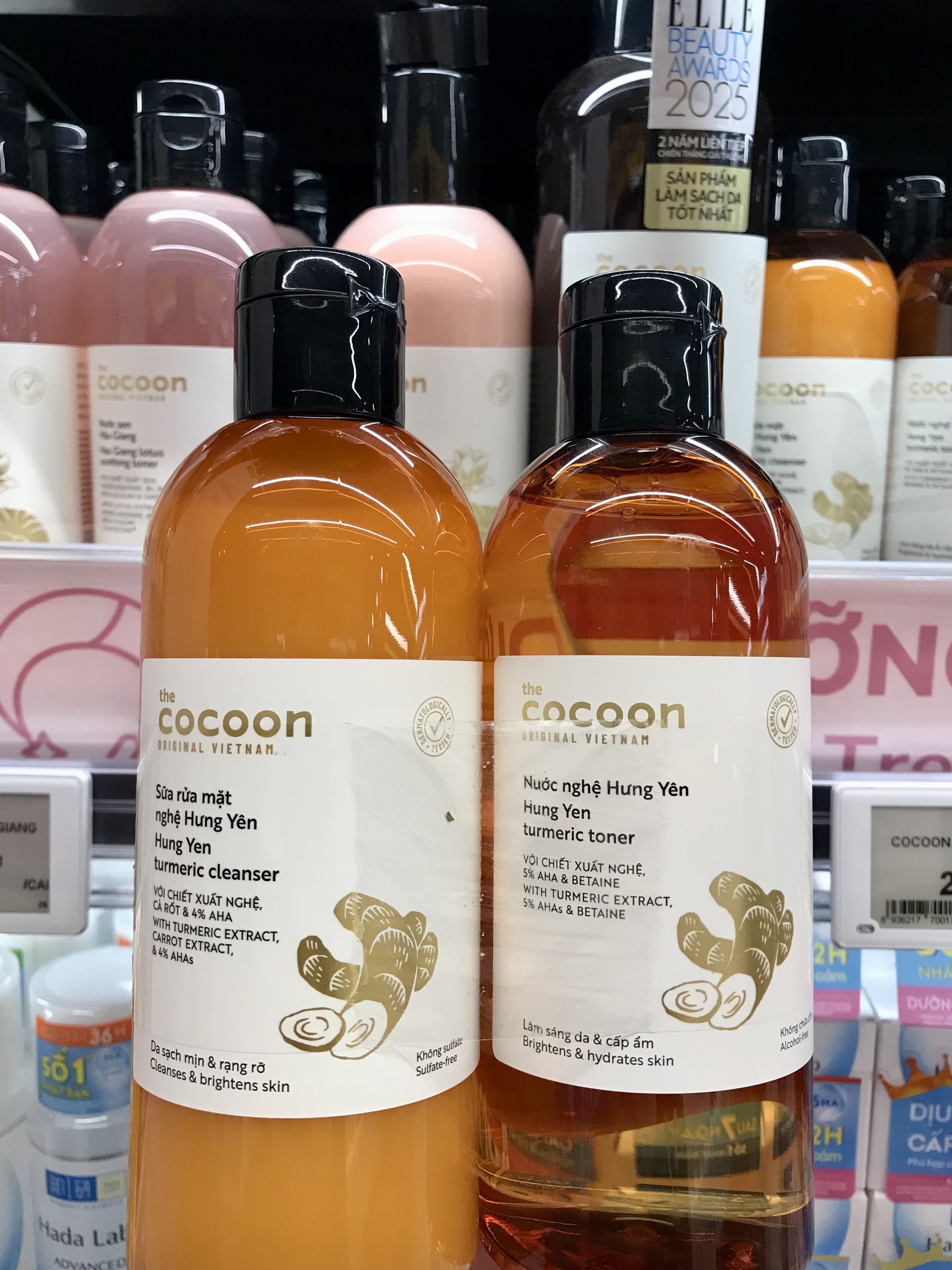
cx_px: 476
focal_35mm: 28
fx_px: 1027
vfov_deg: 63.4
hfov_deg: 49.8
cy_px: 635
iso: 25
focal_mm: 3.99
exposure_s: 1/33
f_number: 1.8
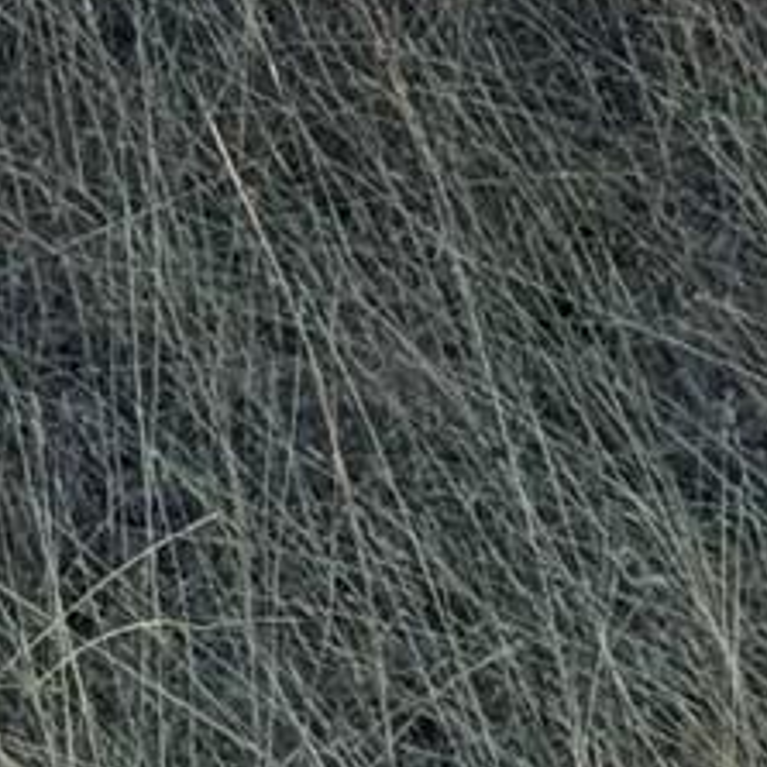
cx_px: -856
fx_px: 9752
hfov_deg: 4.4
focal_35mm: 389
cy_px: -1751
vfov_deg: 4.3
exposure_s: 1/1011
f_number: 1.78
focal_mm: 6.76
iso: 64
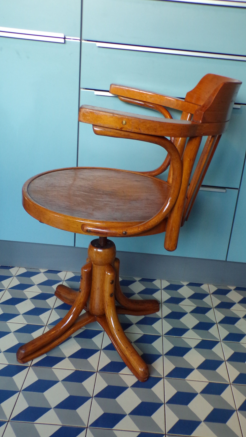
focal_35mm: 35
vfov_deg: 56.6
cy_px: 219
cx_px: 136
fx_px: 406
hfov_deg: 33.7
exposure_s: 1/28
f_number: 3.2
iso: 200
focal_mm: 5.8
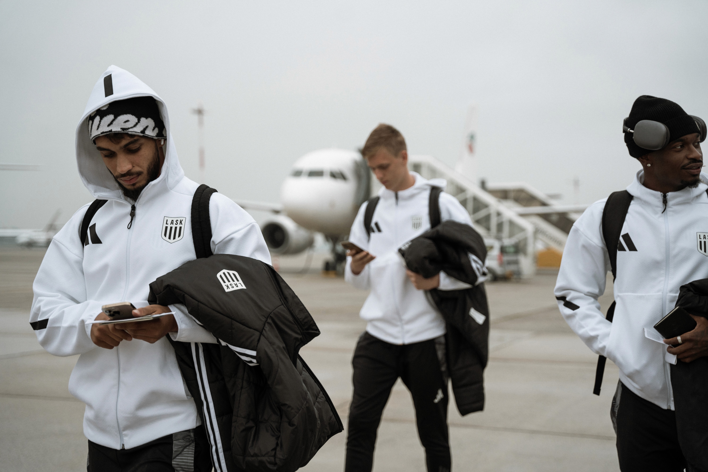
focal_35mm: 58
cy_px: 236
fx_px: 1139
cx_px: 354
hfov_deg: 34.5
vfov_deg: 23.4
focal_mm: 57.9
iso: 800
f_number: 2.8
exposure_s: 1/2000
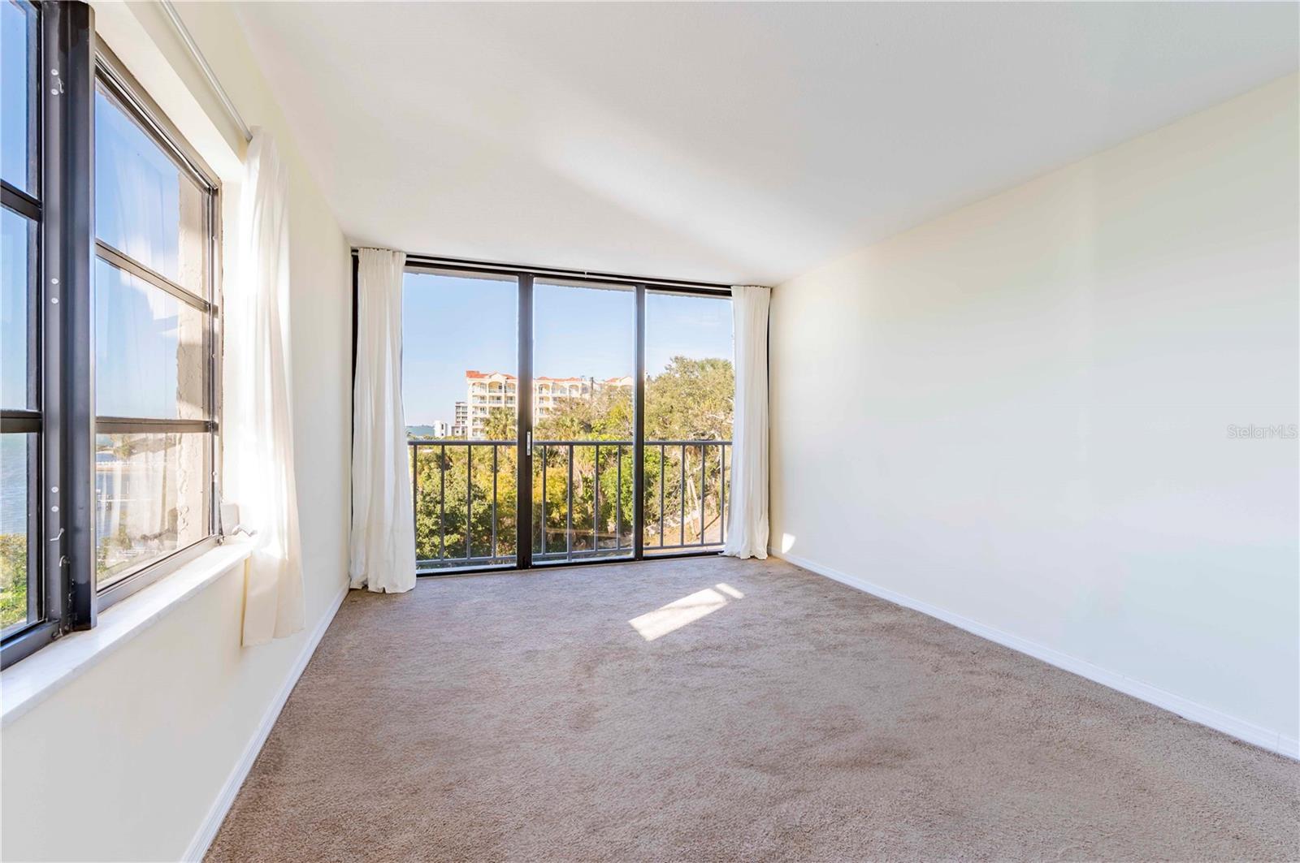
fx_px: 577
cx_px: 650
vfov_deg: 73.6
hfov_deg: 96.8
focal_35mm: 16
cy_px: 432
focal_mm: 16
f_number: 9
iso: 100
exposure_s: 1/200
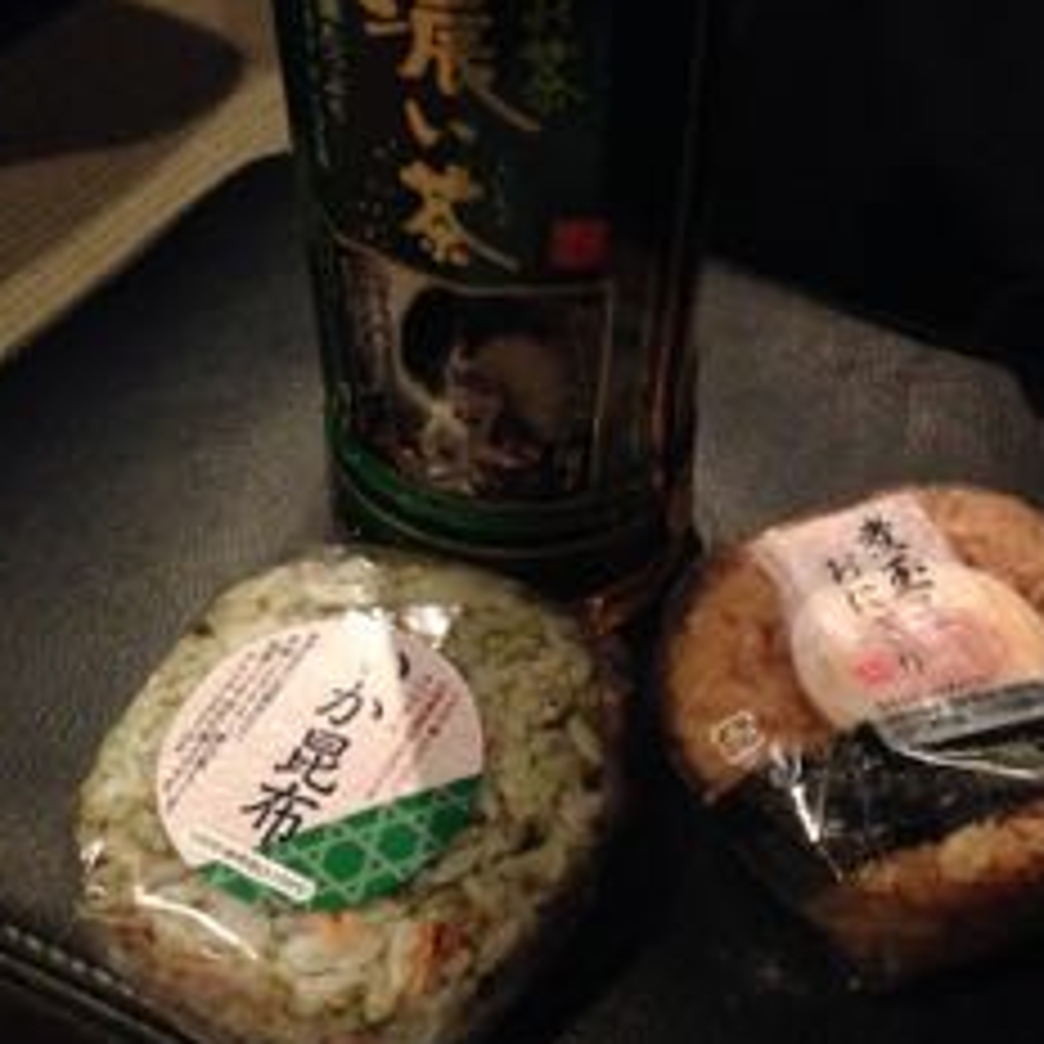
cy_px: 578
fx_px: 1501
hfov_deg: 38.0
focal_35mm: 44
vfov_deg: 38.3
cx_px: 680
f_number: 2.4
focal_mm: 4.12
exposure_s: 1/15
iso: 800
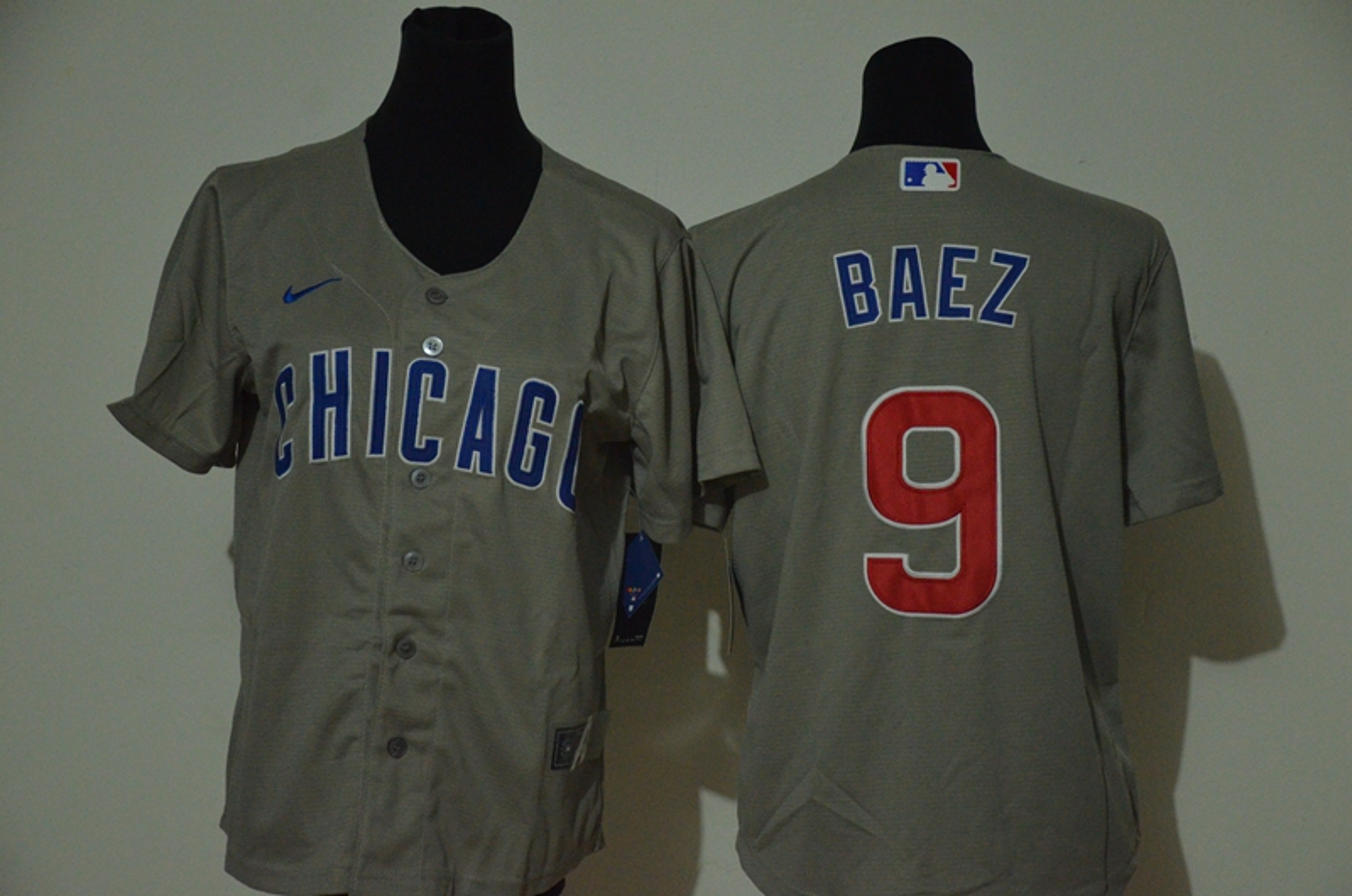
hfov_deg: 22.7
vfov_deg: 15.1
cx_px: 676
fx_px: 3373
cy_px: 448
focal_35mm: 90
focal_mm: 60
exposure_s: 1/40
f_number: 5
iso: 4000
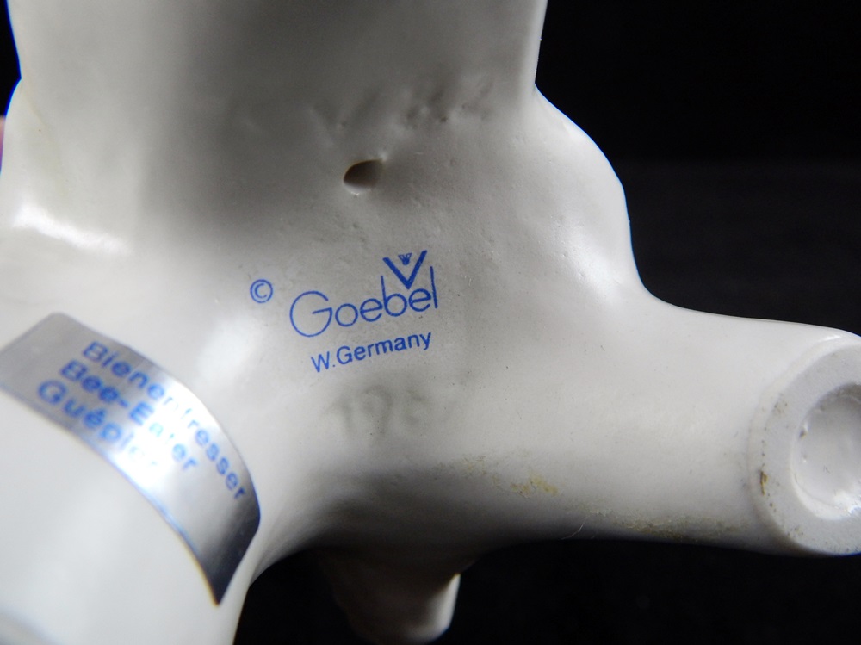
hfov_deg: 52.6
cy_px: 322
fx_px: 870
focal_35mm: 35
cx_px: 430
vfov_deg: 40.7
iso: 400
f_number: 3.3
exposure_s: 1/60
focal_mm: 6.1
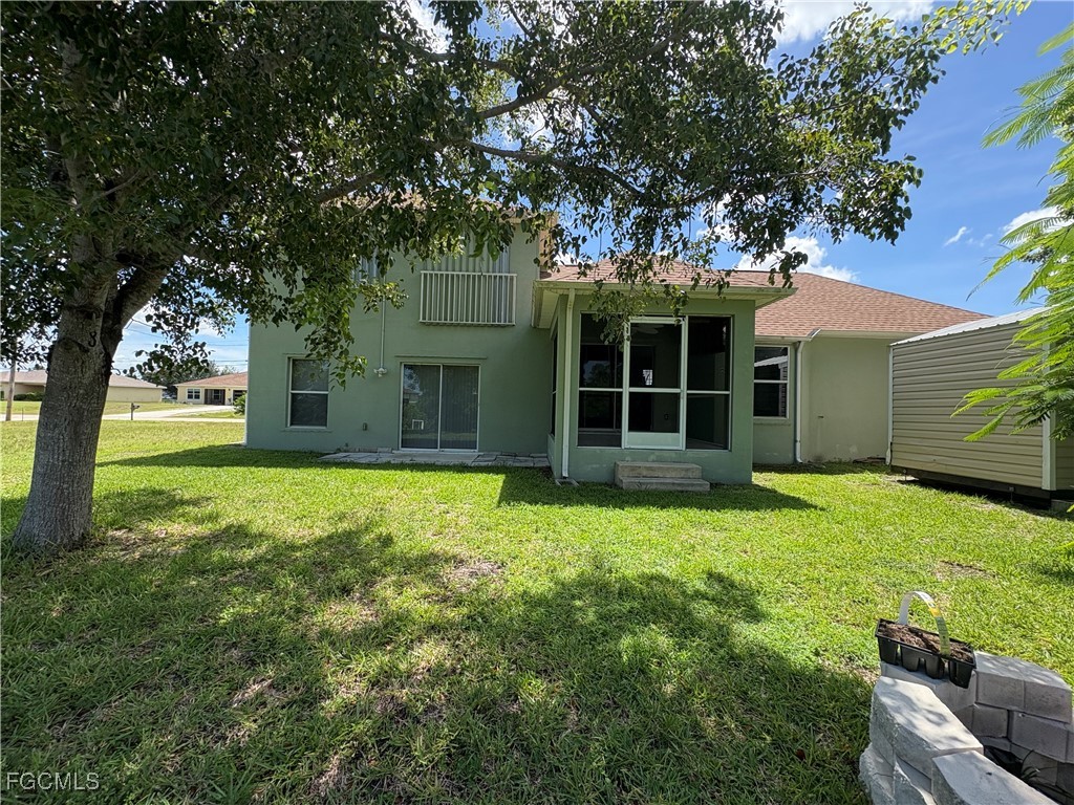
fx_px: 434
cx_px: 537
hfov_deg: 102.1
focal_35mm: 14
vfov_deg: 85.7
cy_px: 402
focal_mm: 2.22
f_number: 2.2
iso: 64
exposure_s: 1/756
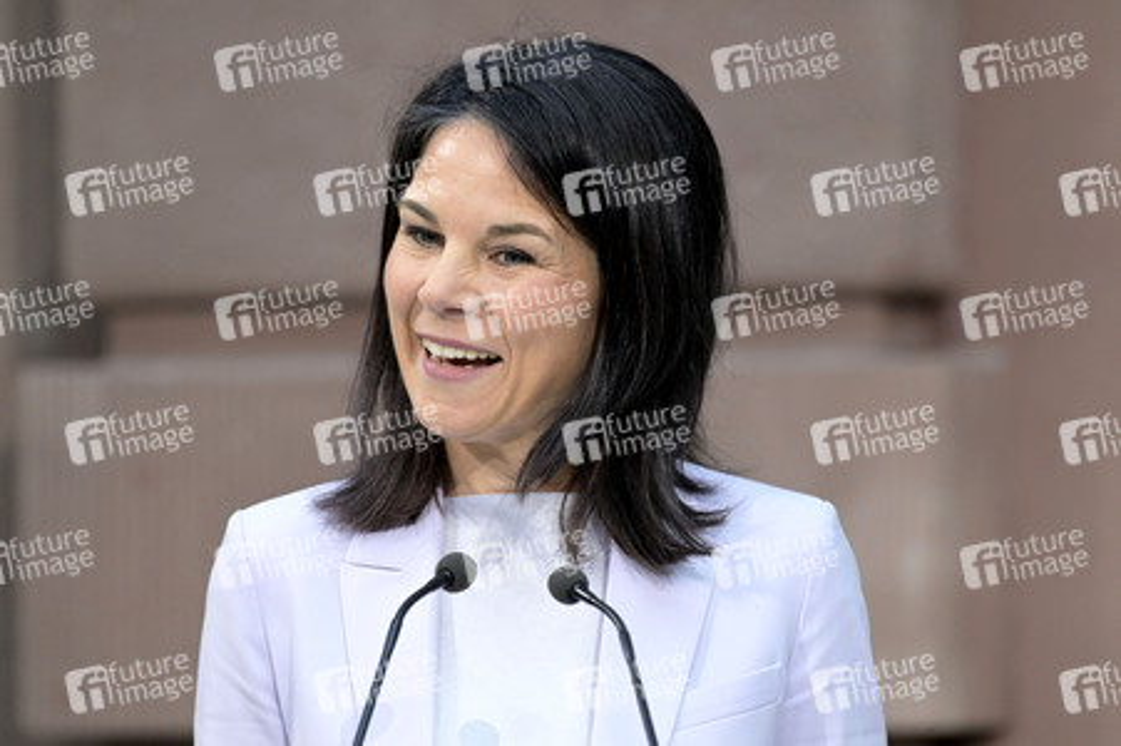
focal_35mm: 500
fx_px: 15558
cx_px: 560
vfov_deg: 2.7
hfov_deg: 4.1
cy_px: 373
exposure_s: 1/500
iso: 5000
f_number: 7.1
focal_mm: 500
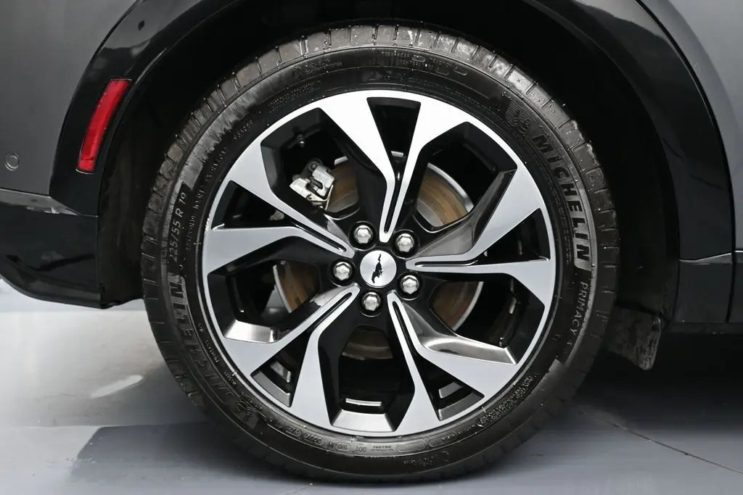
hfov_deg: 51.3
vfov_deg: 35.5
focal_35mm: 38
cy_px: 248
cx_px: 372
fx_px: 774
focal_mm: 25
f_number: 4.2
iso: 900
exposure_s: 1/125
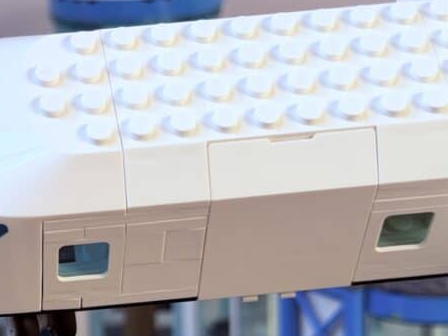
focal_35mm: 110
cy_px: 293
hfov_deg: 17.6
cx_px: 51
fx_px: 1423
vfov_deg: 13.4
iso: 64
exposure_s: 1/121
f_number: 1.78
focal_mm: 6.76
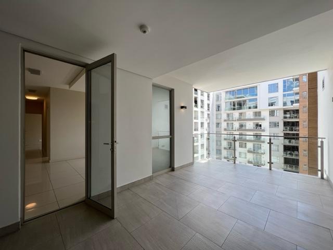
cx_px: 166
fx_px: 125
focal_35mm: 13
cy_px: 125
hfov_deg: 106.2
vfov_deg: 89.9
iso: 32
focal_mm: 1.57
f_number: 1.8
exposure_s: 1/445
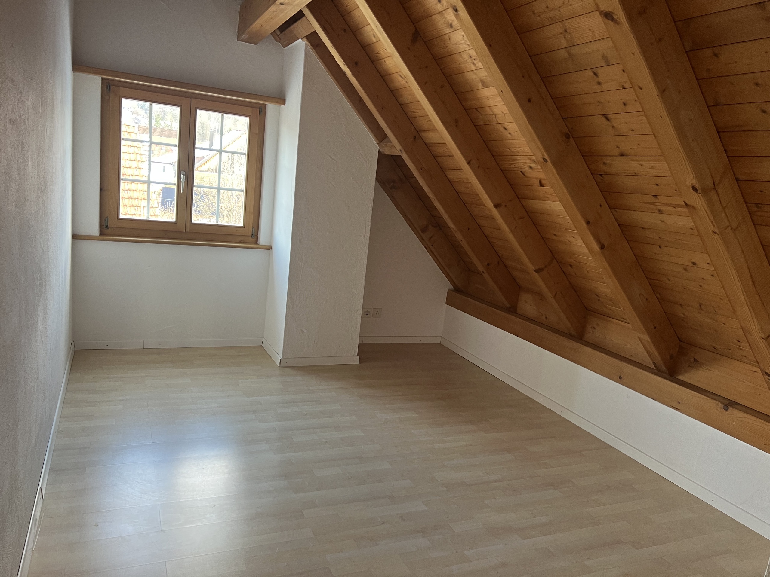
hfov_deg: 67.3
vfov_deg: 53.1
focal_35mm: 26
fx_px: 578
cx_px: 385
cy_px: 288
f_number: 1.5
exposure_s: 1/50
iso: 125
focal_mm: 5.7
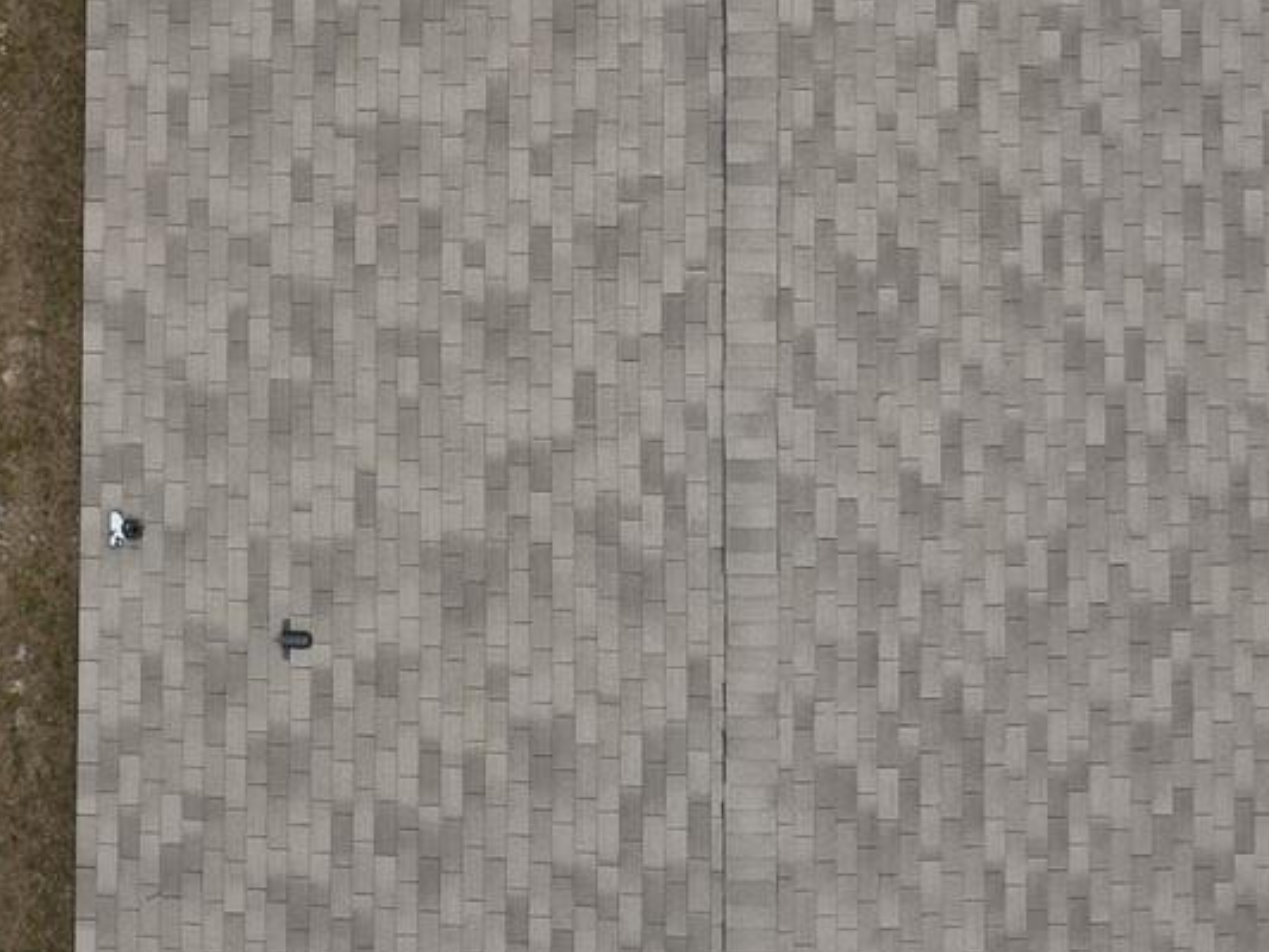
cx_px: 248
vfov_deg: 20.0
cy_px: 93
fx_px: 2640
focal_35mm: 72
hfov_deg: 26.5
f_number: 2.8
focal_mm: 4.5
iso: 100
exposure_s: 1/320
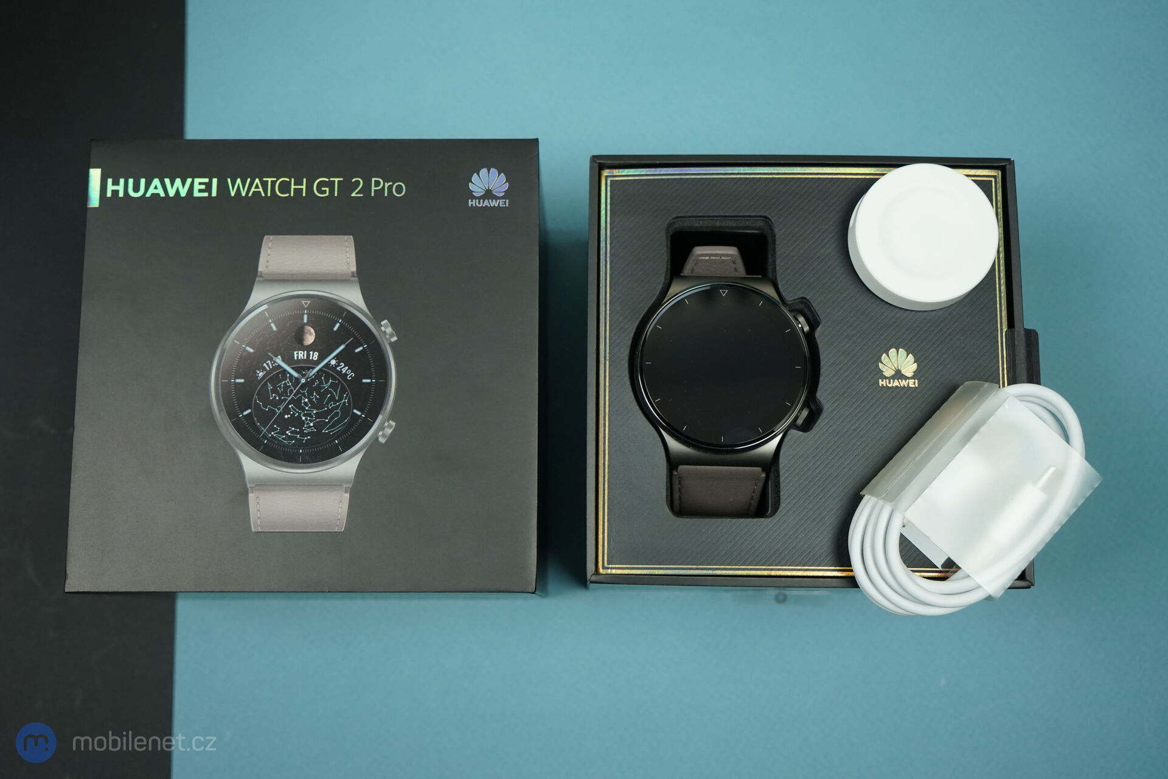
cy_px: 390
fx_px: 1363
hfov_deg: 46.4
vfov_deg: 31.9
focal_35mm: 42
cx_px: 584
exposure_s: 1/160
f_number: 7.1
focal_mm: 42
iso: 1600
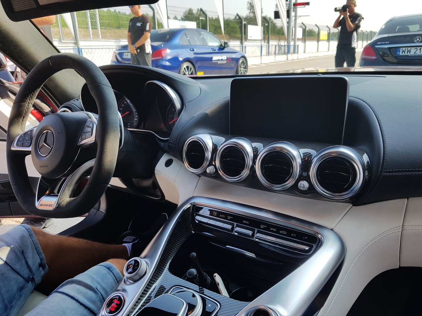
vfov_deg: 51.3
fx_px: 329
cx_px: 216
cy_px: 157
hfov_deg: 65.3
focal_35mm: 27
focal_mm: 4.2
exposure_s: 1/1072
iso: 50
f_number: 1.7
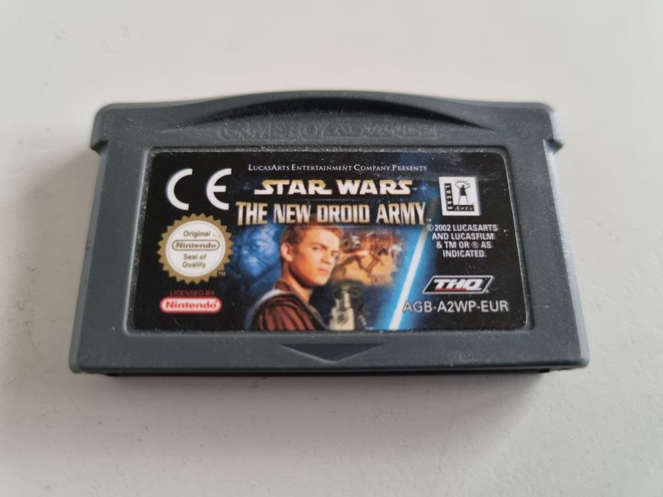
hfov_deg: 67.3
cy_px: 248
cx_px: 332
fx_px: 498
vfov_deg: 53.1
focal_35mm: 26
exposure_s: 1/50
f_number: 1.8
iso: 500
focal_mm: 5.4
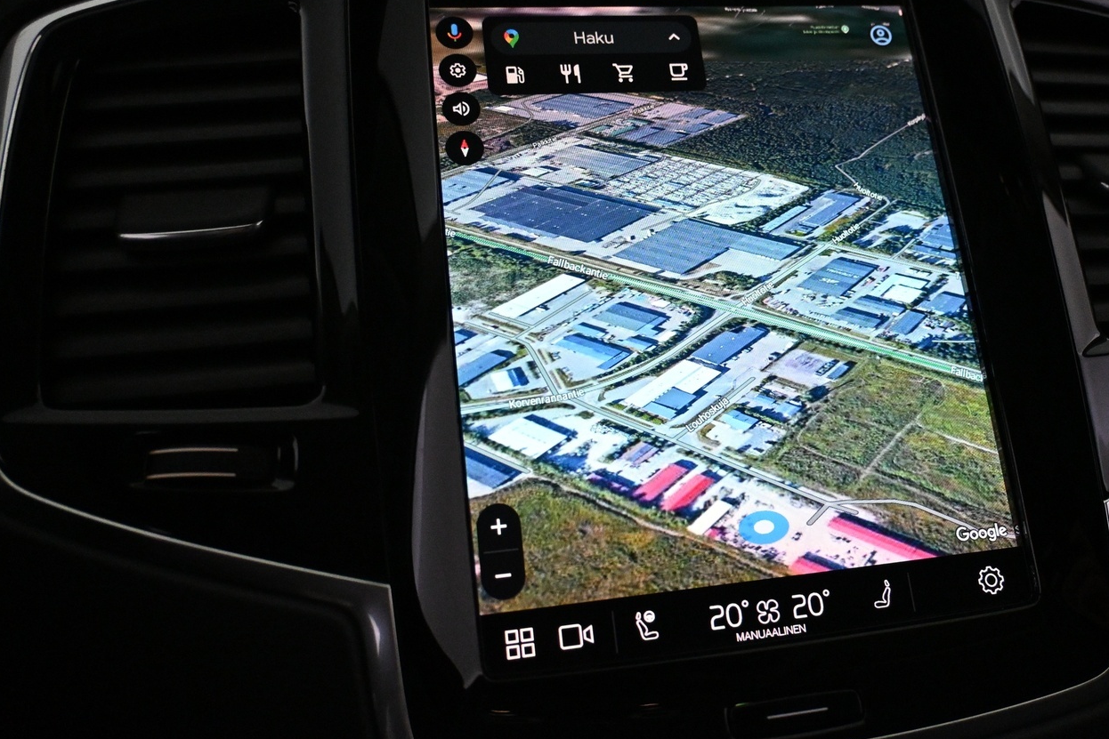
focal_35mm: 39
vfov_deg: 34.1
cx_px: 688
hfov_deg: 49.1
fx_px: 1201
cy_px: 300
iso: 4000
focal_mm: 20
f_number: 3.8
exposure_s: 1/320
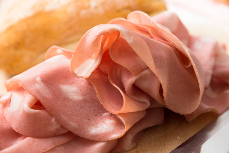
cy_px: 76
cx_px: 114
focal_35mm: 75
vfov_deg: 18.2
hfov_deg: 27.0
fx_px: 477
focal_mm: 75
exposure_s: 1/60
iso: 100
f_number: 11
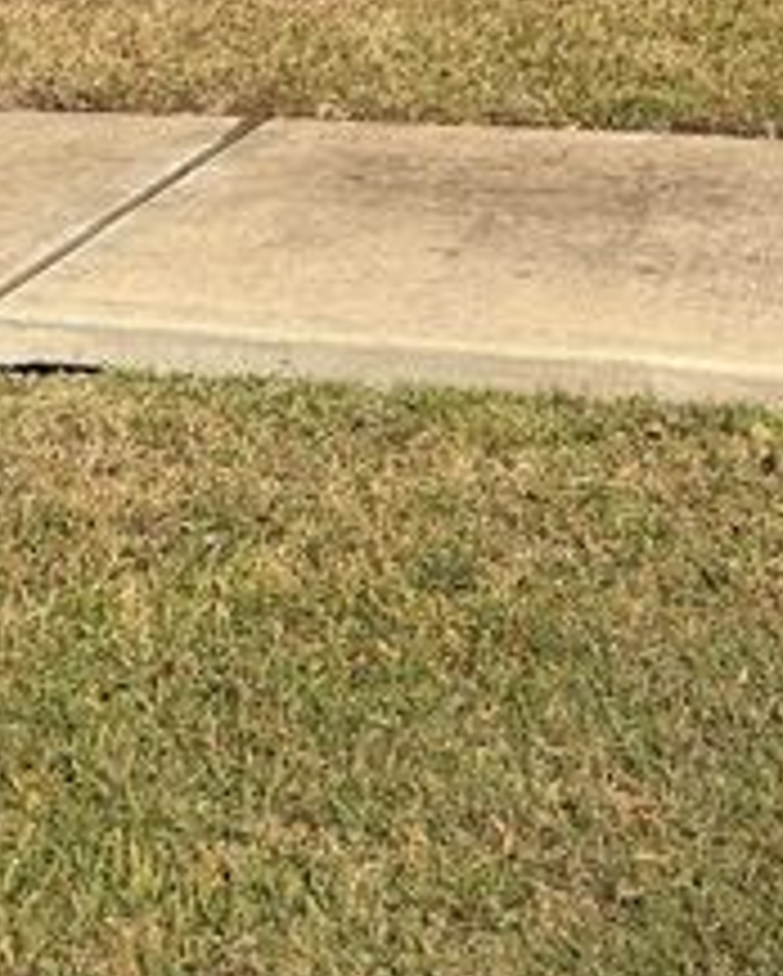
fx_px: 2083
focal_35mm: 72
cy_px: -484
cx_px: 900
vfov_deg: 22.0
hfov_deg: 20.2
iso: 80
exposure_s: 1/5714
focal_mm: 6.76
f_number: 1.78
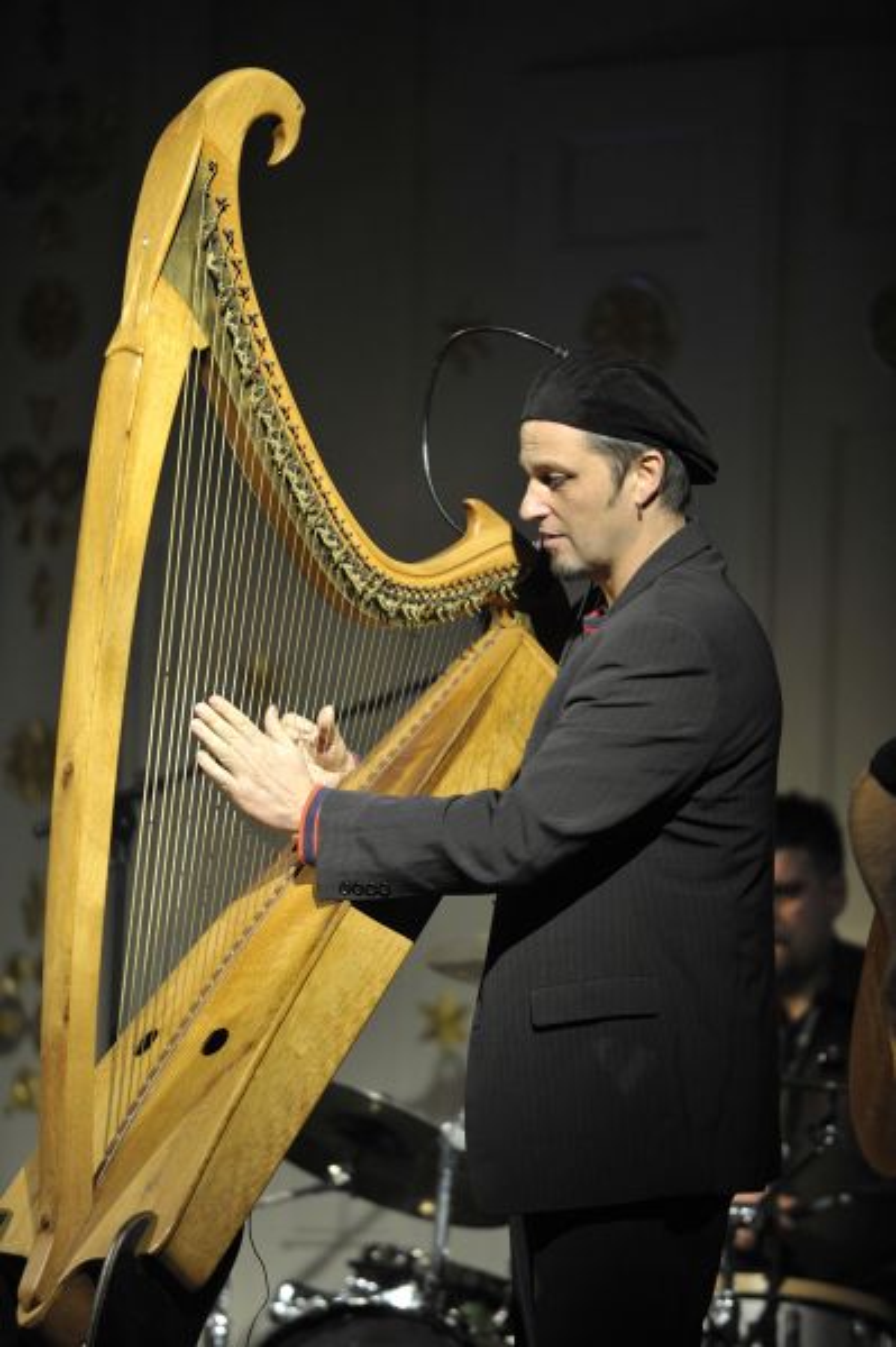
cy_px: 674
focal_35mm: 200
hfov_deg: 6.9
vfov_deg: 10.3
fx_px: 7479
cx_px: 448
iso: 1600
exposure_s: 1/160
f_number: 2.8
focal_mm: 200
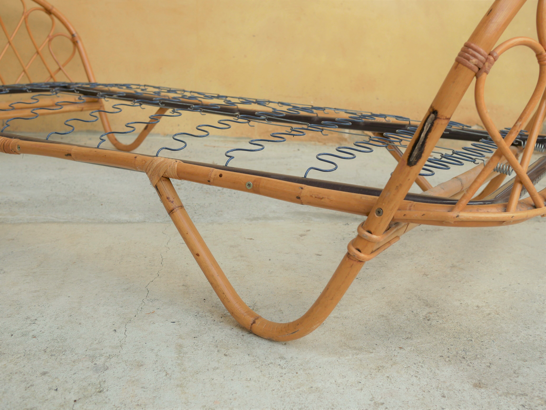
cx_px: 273
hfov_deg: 46.8
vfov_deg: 36.0
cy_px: 205
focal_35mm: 40
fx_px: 631
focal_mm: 20
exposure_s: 1/500
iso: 200
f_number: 3.5
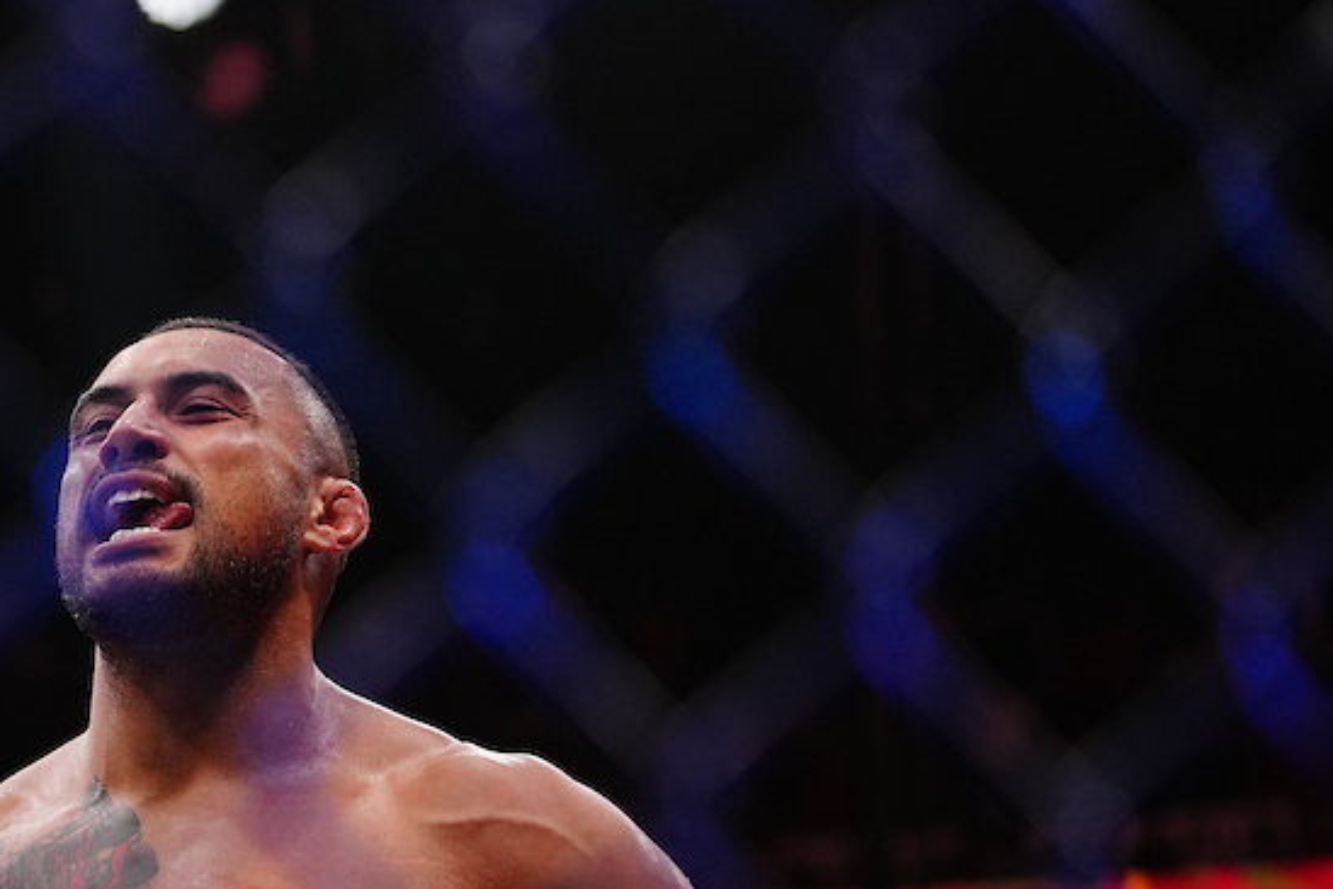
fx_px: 5665
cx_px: 131
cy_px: 814
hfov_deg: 13.3
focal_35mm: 153
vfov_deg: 8.9
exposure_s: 1/1250
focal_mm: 70
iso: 1600
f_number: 2.8
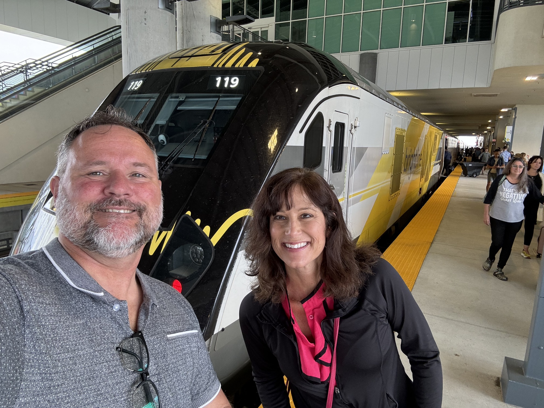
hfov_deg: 73.9
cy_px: 204
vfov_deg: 58.9
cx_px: 272
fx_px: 361
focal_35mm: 23
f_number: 1.9
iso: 50
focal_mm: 2.69
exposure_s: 1/121
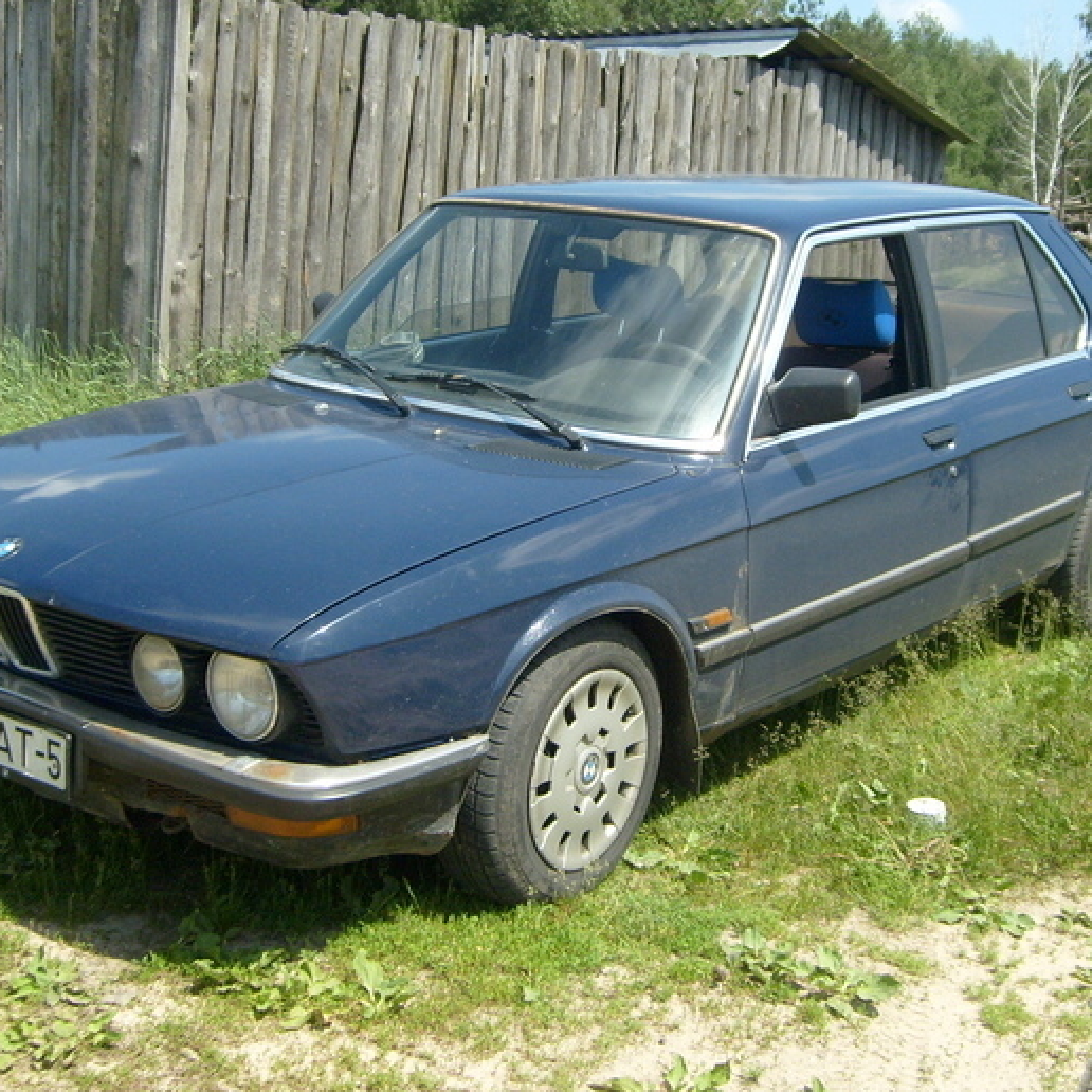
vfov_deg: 35.3
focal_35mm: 48
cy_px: 478
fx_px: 1713
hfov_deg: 35.3
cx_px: 614
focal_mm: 5.8
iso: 80
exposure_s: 1/180
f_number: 7.1
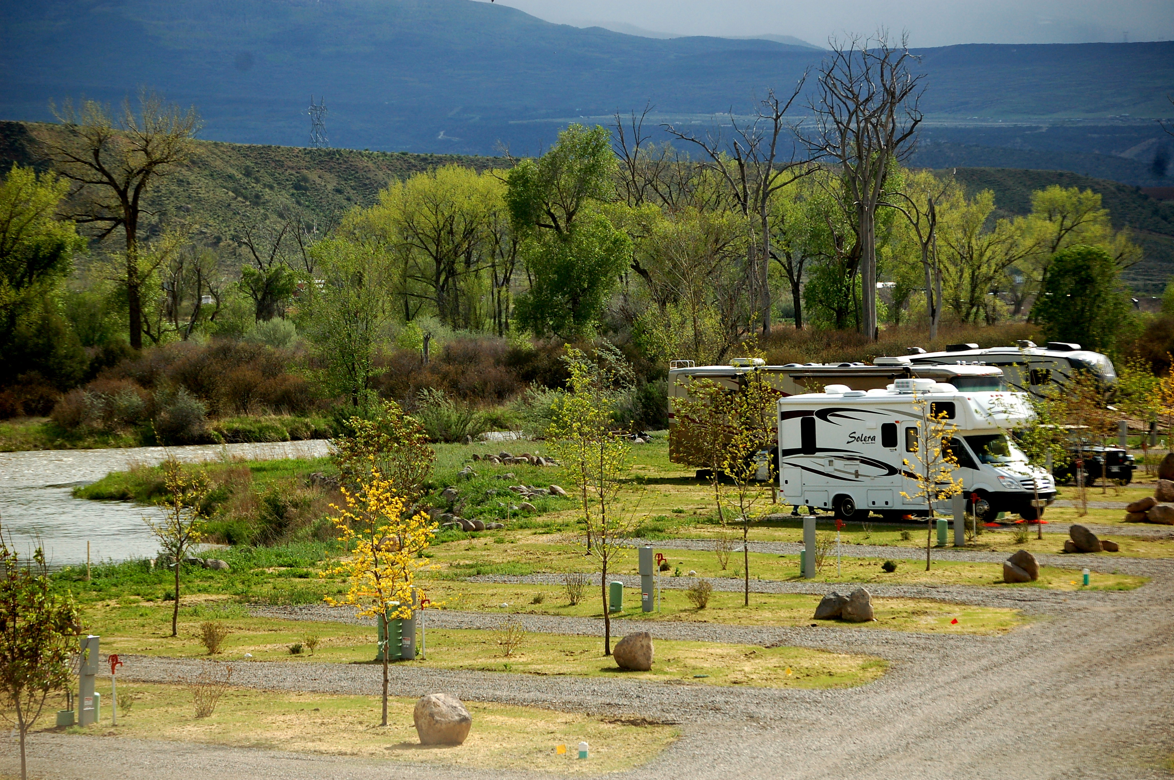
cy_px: 390
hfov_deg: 13.7
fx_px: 4887
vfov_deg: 9.1
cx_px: 587
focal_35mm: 150
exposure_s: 1/500
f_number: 5.6
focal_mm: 100
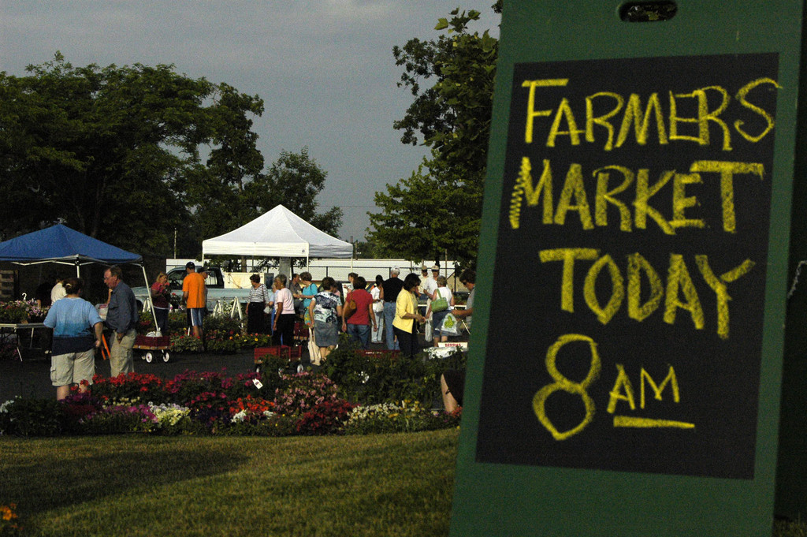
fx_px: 1613
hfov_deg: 28.1
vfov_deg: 18.9
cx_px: 404
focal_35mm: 72
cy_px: 268
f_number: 8
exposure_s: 1/8000
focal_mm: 48
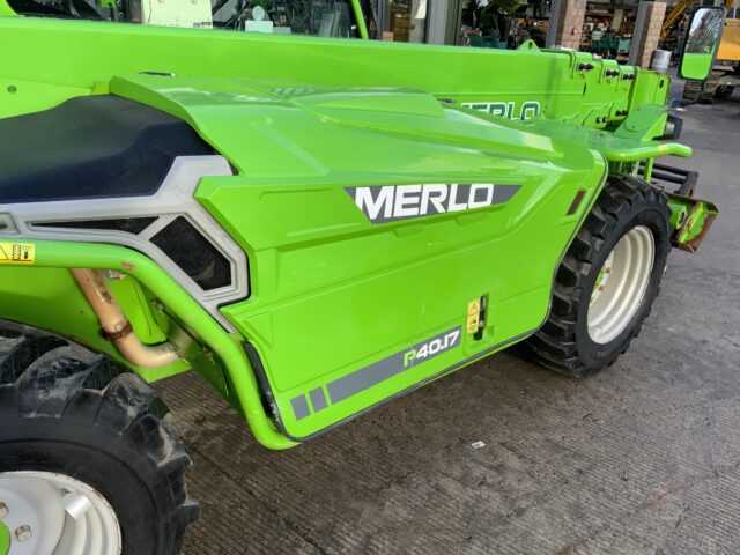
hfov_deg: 61.7
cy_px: 278
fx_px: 620
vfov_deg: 48.2
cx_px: 370
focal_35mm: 29
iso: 16
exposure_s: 1/268
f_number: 1.8
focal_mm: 3
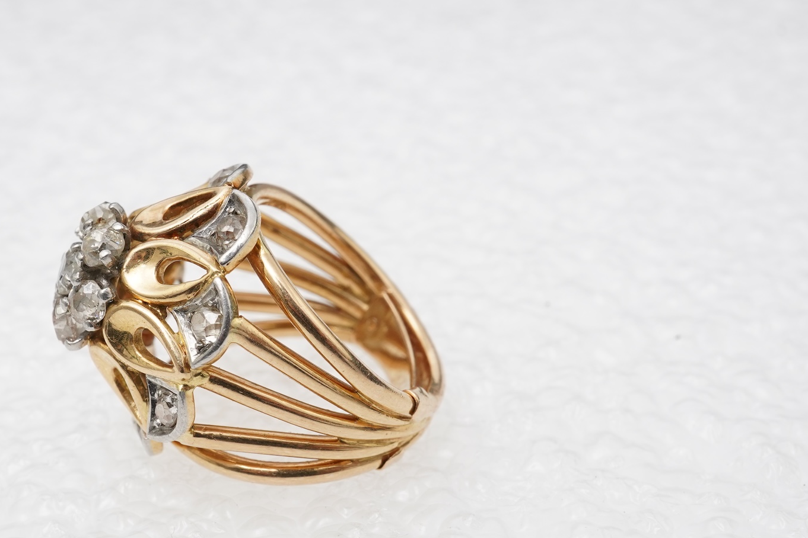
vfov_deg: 20.9
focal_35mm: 65
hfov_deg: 30.8
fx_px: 1459
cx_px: 300
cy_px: 355
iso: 500
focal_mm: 30
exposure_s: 1/100
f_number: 20
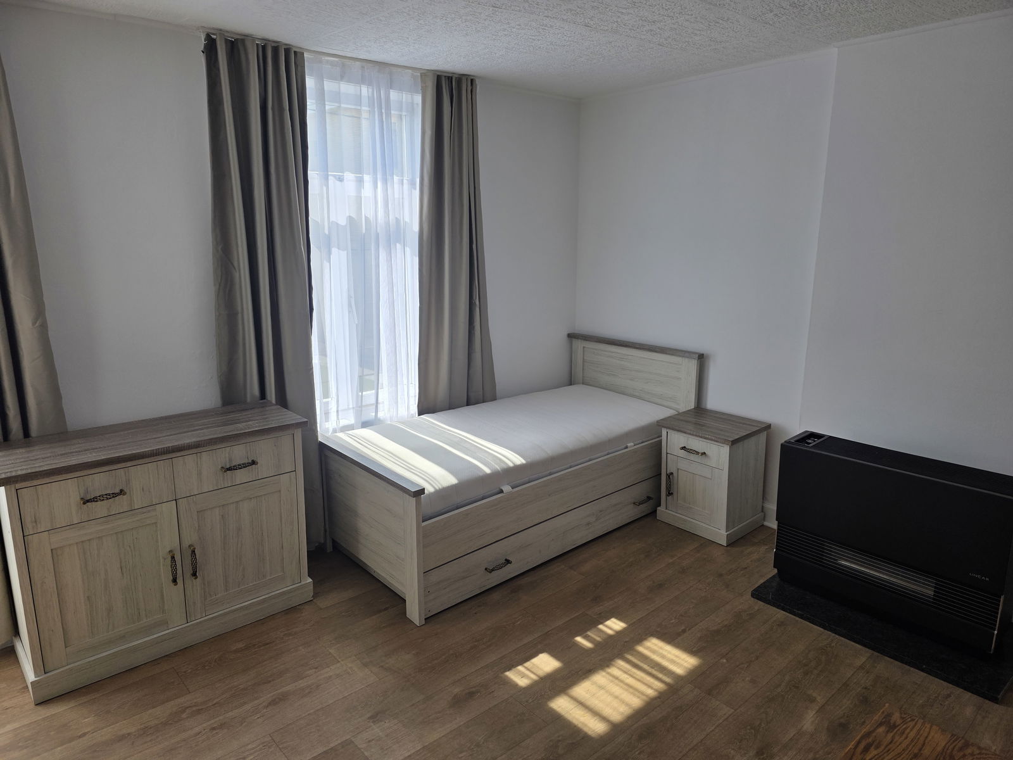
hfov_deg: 73.9
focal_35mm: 23
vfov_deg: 58.9
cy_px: 380
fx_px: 673
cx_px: 506
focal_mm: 6.3
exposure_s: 1/1761
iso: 80
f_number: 1.7
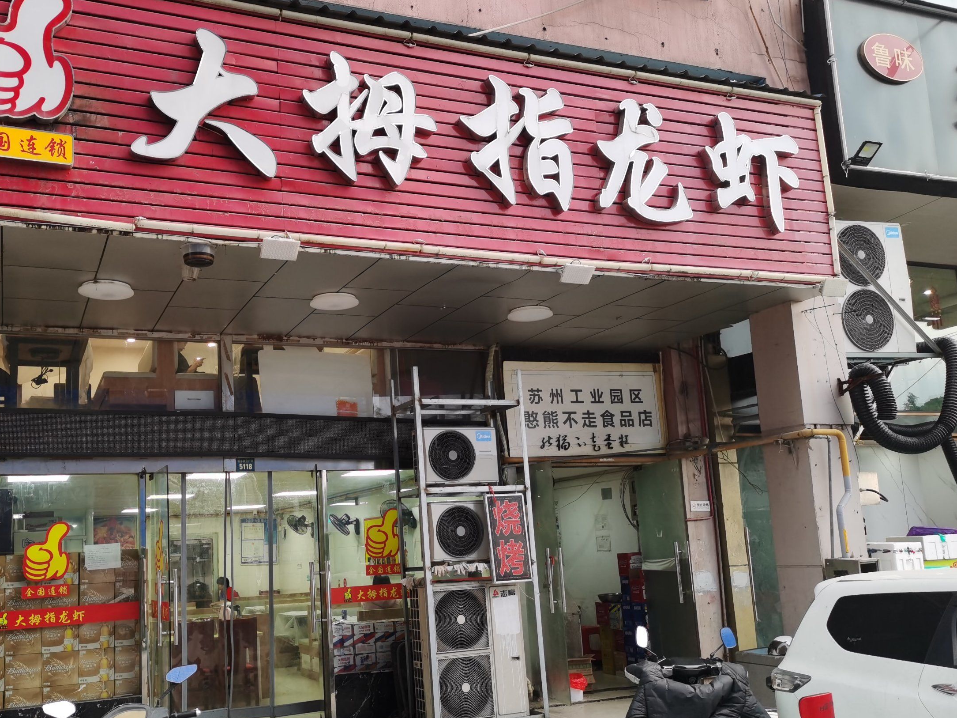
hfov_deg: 53.5
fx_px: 940
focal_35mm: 34
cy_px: 416
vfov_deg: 41.7
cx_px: 370
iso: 50
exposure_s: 1/112
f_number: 1.8
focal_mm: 5.58
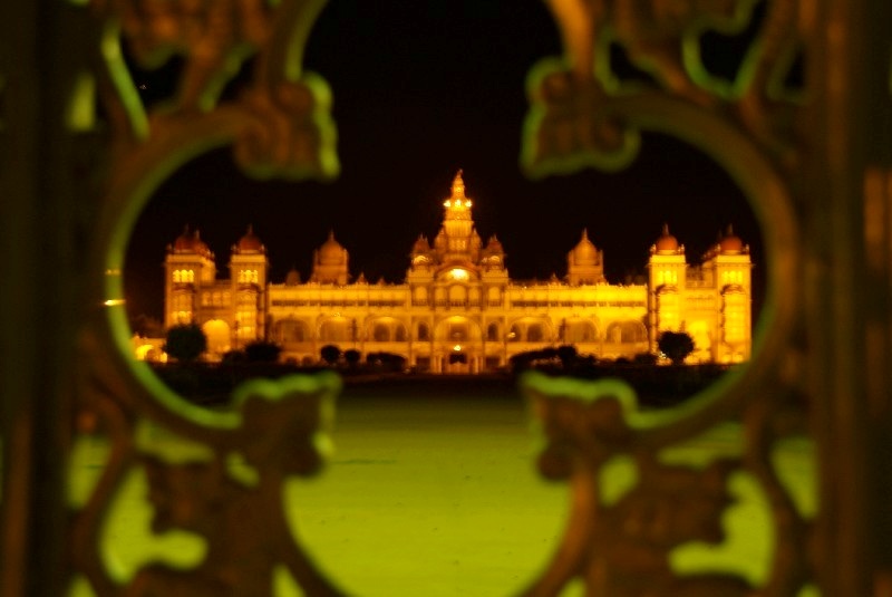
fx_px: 1488
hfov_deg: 33.4
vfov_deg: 22.7
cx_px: 446
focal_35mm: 60
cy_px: 298
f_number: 4.8
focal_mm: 40
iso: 160
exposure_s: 1/1.5
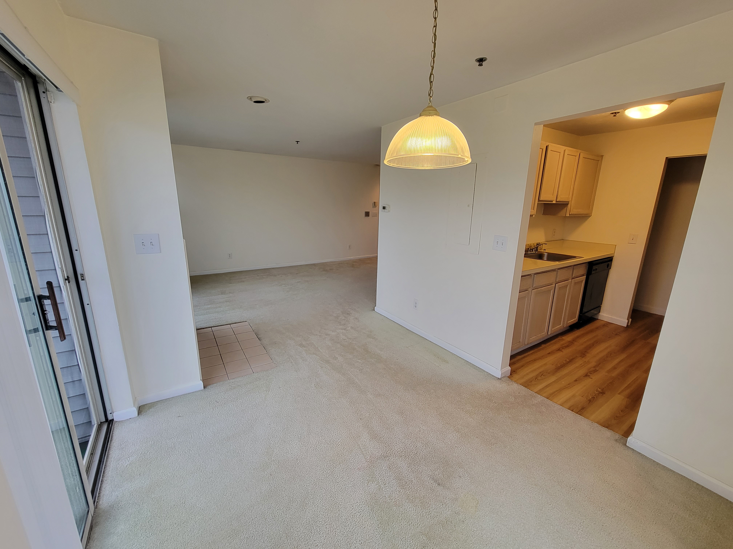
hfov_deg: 106.2
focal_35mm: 13
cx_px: 366
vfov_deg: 89.9
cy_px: 274
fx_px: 275
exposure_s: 1/60
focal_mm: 2.2
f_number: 2.2
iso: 125
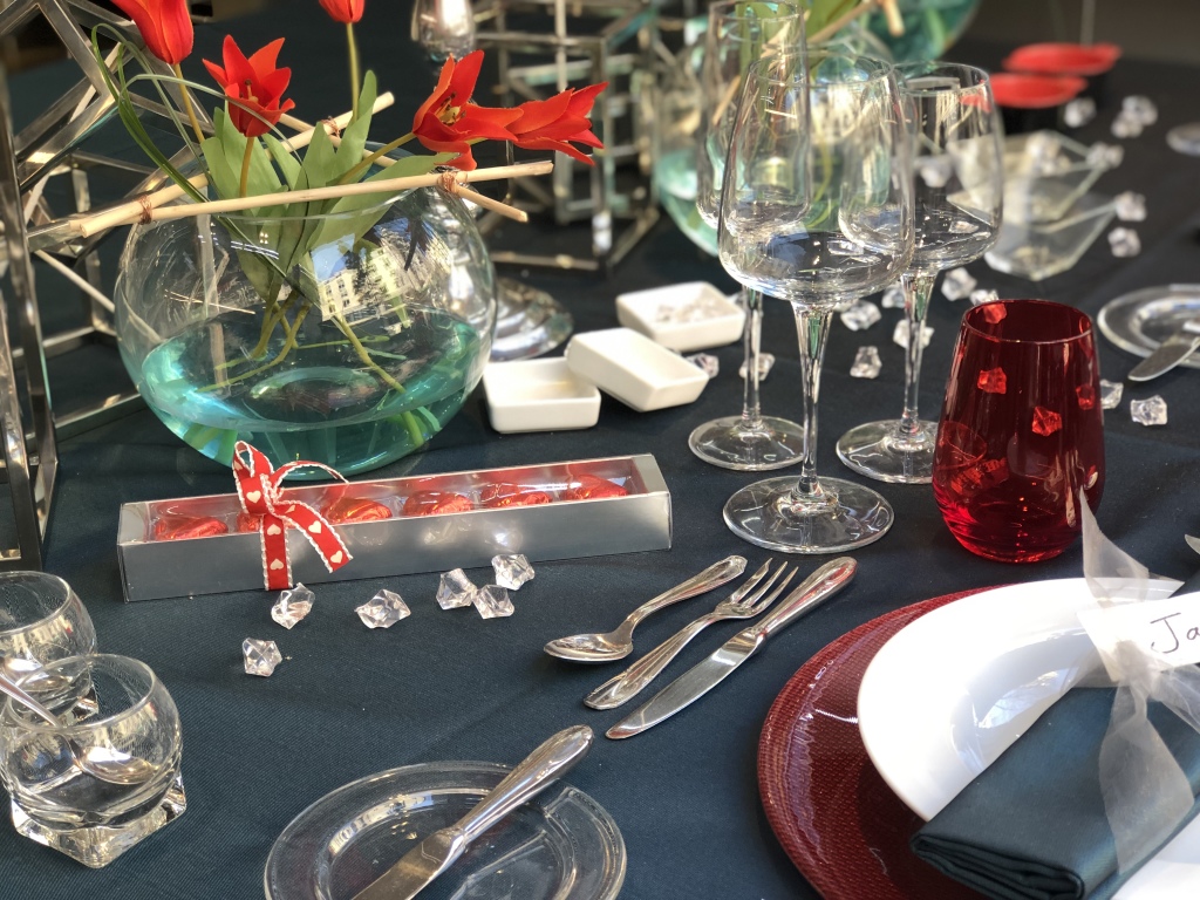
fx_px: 1976
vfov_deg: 25.7
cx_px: 600
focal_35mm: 57
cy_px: 450
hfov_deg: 33.8
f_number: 2.8
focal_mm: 6.6
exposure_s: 1/33
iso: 50
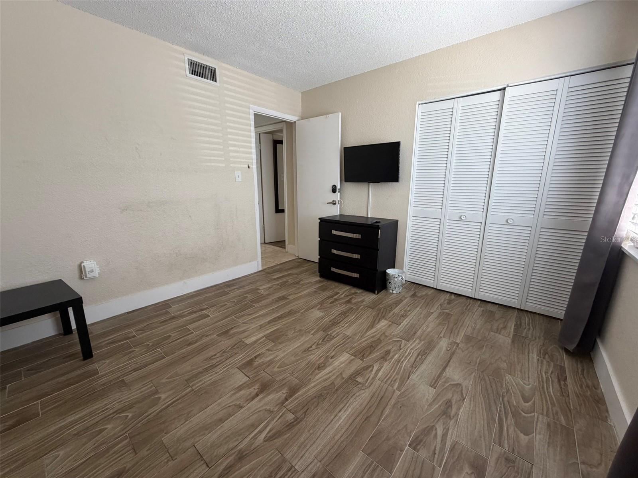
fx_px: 258
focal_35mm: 14
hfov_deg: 102.1
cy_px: 239
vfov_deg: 85.7
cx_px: 319
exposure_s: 1/121
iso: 200
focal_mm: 2.22
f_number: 2.2
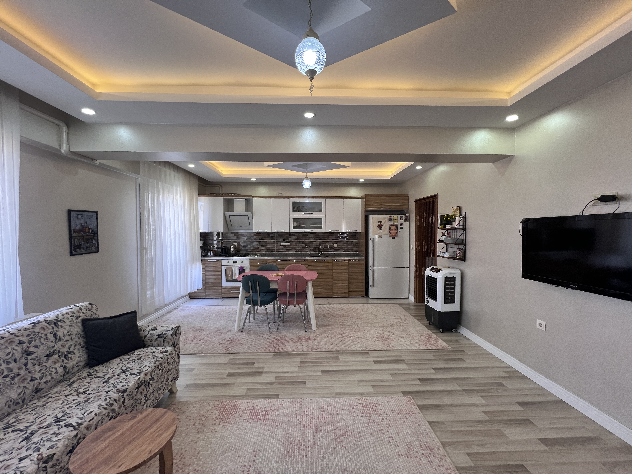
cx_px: 316
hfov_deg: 106.2
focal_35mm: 13
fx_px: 237
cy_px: 237
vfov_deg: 89.9
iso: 125
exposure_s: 1/100
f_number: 1.8
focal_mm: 1.57
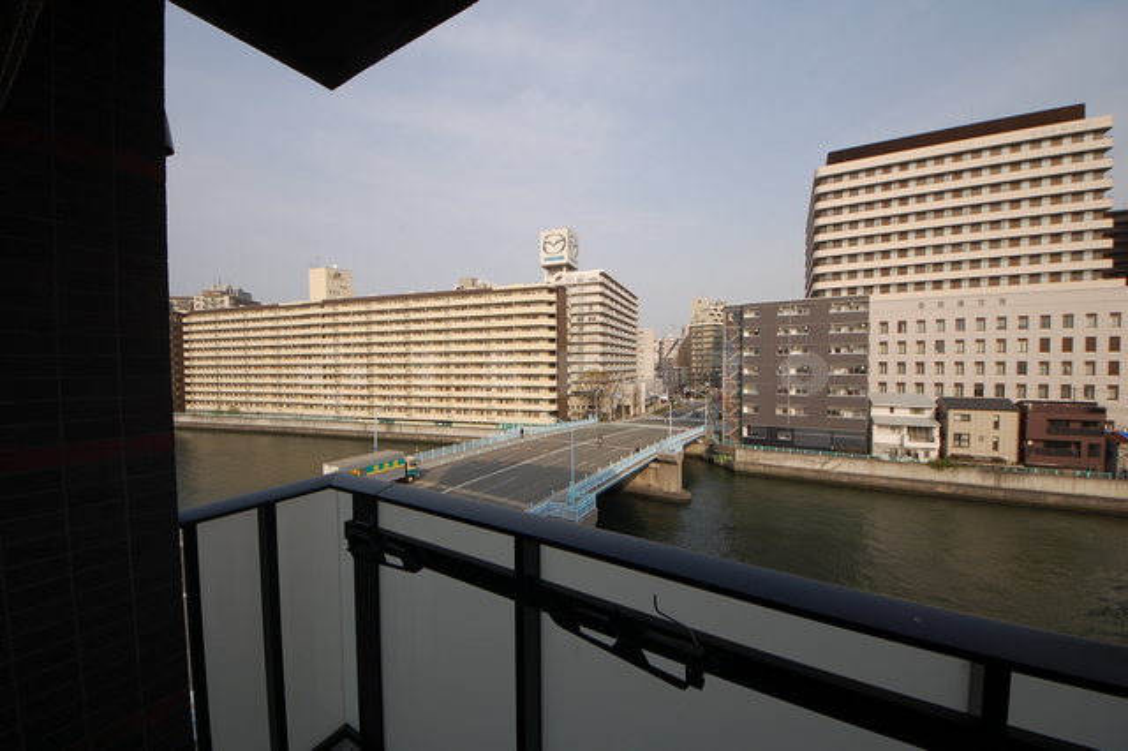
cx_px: 564
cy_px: 376
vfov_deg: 89.9
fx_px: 376
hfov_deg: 112.6
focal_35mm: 12
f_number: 10
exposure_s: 1/250
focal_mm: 8
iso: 200
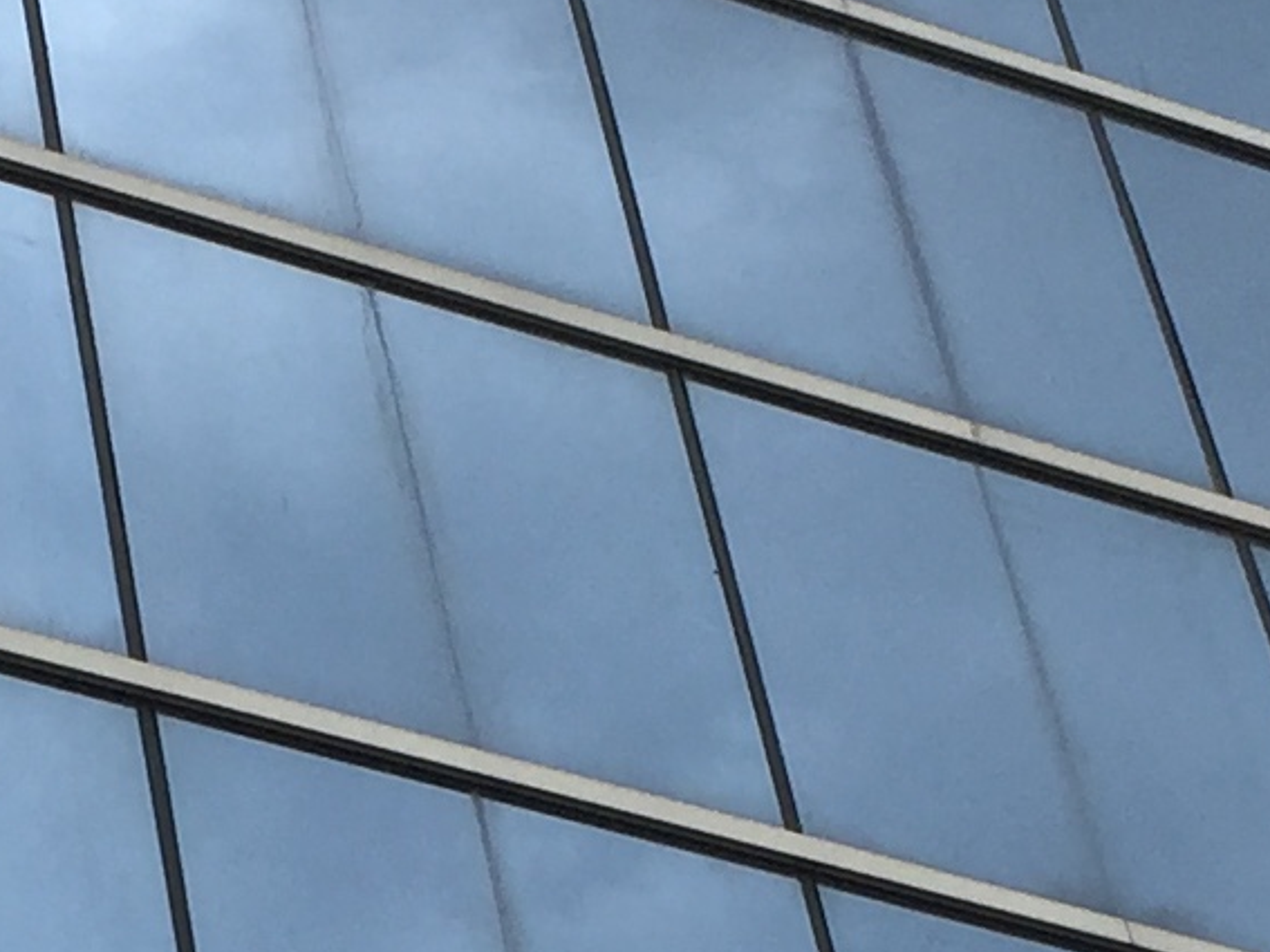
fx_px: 6126
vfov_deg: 8.7
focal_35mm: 167
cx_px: 258
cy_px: 1487
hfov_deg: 11.8
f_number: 2.2
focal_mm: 4.15
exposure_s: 1/791
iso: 32
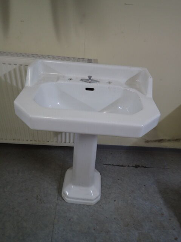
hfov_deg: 54.9
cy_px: 121
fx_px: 174
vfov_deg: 69.4
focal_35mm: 25
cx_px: 90
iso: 200
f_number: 2
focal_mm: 4.5
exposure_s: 1/30
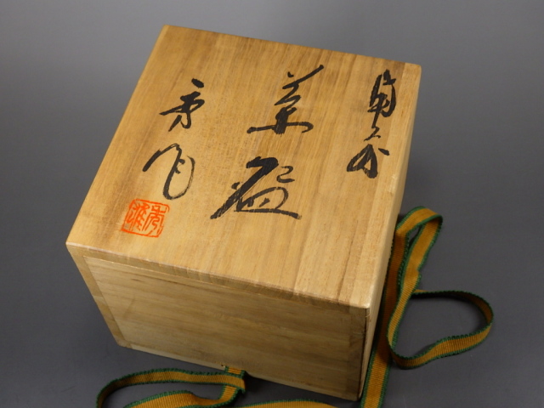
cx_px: 272
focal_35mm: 51
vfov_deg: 28.6
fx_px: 801
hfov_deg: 37.5
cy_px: 204
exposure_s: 1/60
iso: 200
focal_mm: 9.1
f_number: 4.4
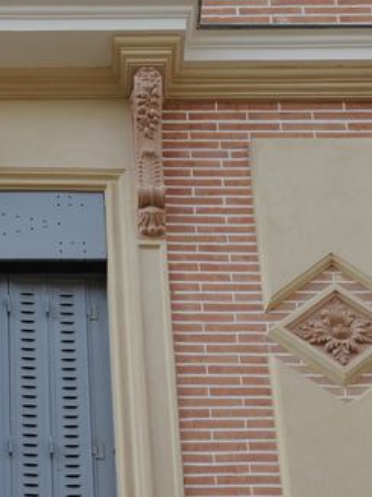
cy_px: 209
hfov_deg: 6.0
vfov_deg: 8.0
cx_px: -11
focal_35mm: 247
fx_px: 3541
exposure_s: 1/1600
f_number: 5
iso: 800
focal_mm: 82
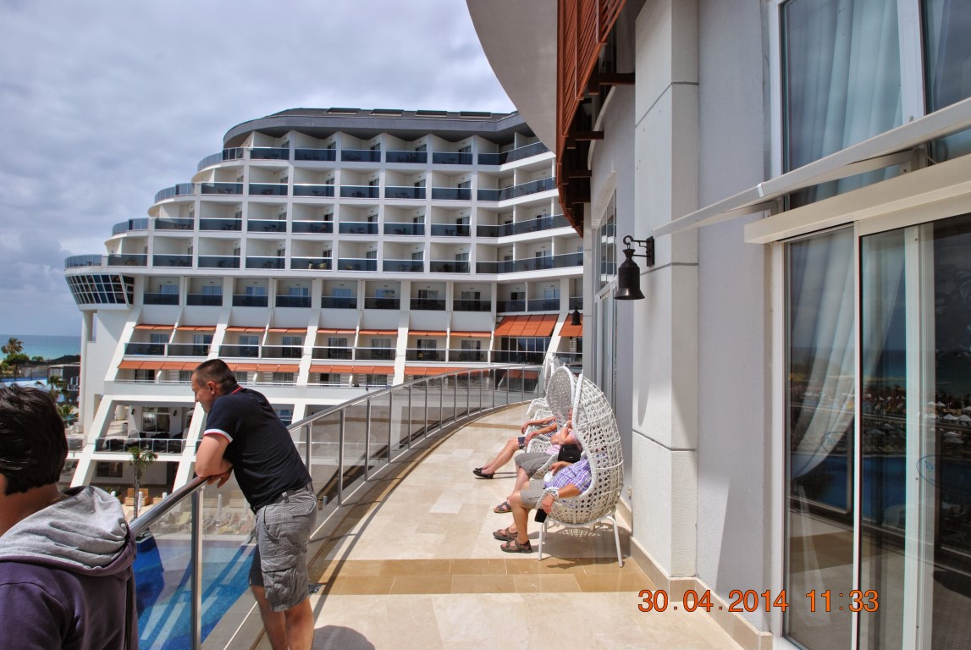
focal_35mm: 20
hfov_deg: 85.3
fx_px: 527
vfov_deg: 63.4
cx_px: 486
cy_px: 325
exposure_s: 1/400
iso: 100
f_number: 10
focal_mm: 13
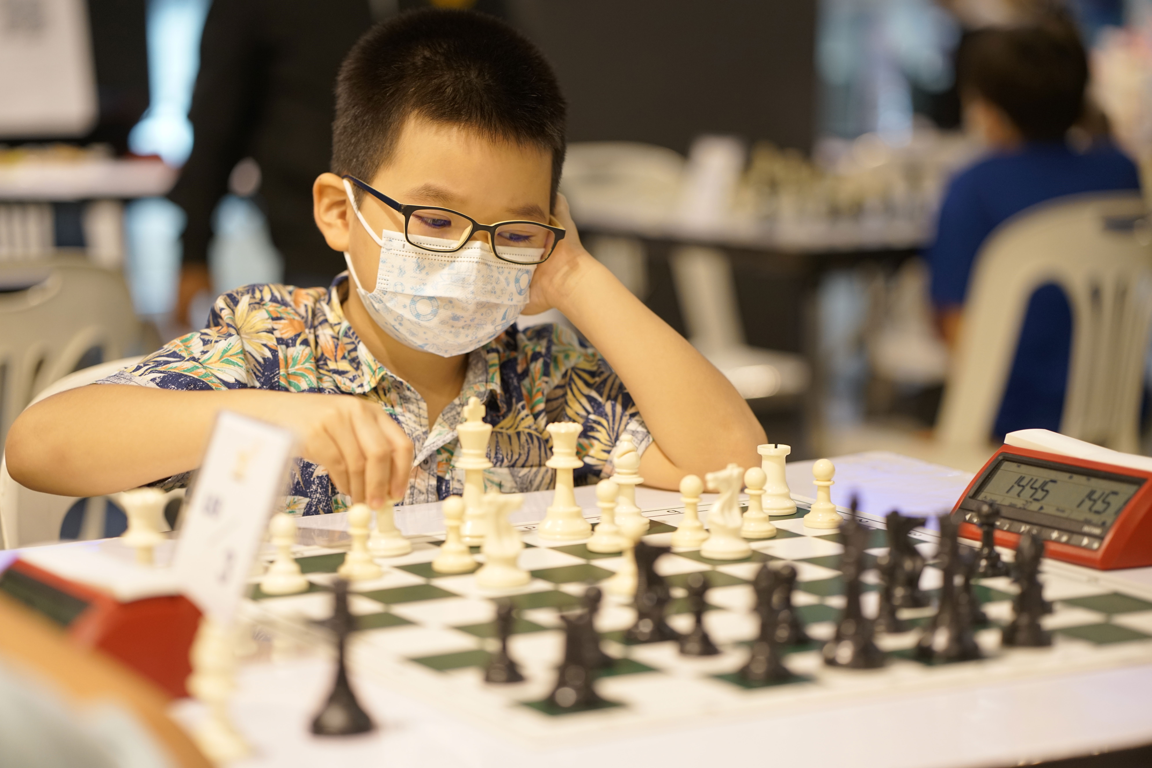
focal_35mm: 85
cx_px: 576
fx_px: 2720
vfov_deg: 16.1
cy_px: 384
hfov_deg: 23.9
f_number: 2.2
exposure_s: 1/125
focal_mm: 85
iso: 1000
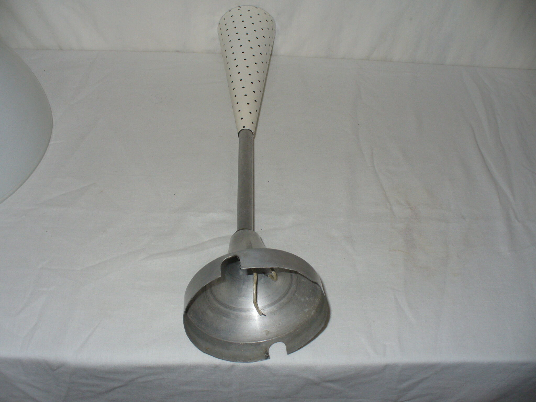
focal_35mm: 37
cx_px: 268
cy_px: 201
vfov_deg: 38.7
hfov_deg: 50.1
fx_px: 573
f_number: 2.8
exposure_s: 1/30
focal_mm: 6.1
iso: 100
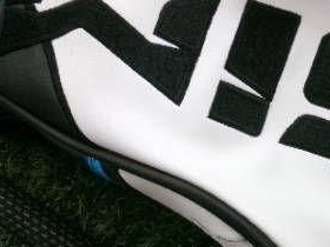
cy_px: 198
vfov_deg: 22.6
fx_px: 610
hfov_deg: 29.4
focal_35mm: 64
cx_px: 276
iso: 800
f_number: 3.9
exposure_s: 1/85
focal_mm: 5.1
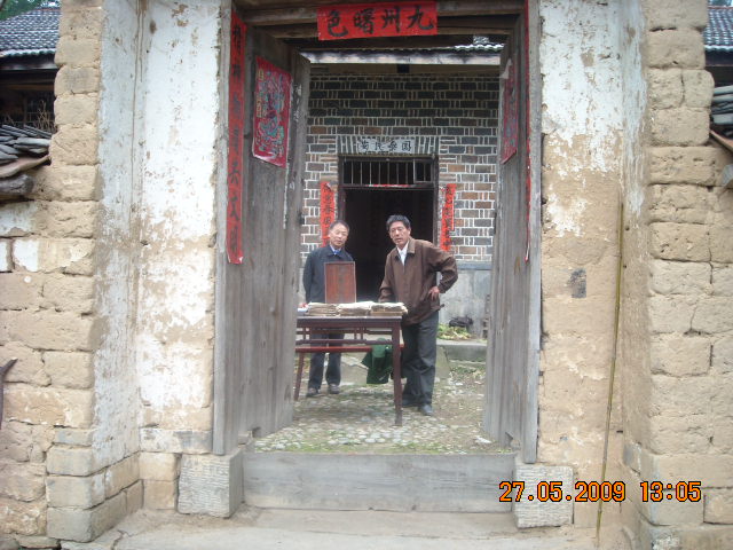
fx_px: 741
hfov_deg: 52.6
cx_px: 366
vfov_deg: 40.7
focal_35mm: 35
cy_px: 275
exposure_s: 1/148
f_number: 2.8
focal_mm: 5.7
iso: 64
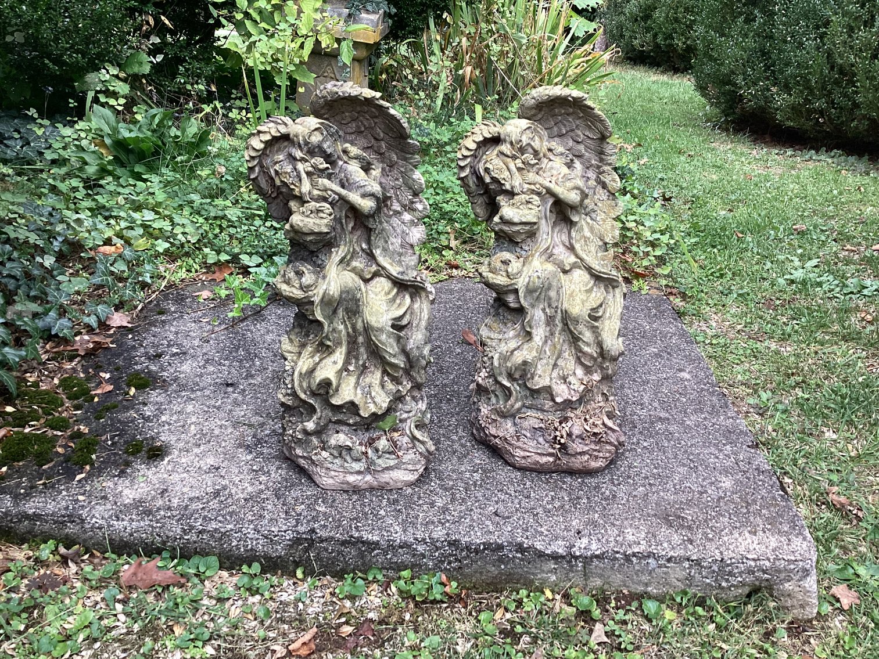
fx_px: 787
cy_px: 330
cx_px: 440
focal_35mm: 31
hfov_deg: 58.3
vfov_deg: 45.4
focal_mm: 3.3
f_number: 2.4
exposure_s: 1/100
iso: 80
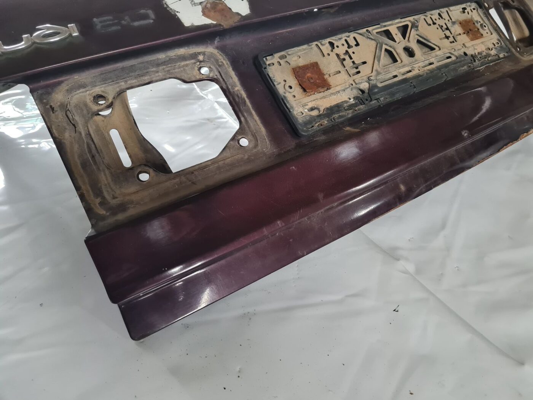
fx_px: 400
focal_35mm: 26
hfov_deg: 67.3
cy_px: 200
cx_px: 266
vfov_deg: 53.1
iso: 640
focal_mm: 5.4
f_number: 1.8
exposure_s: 1/50
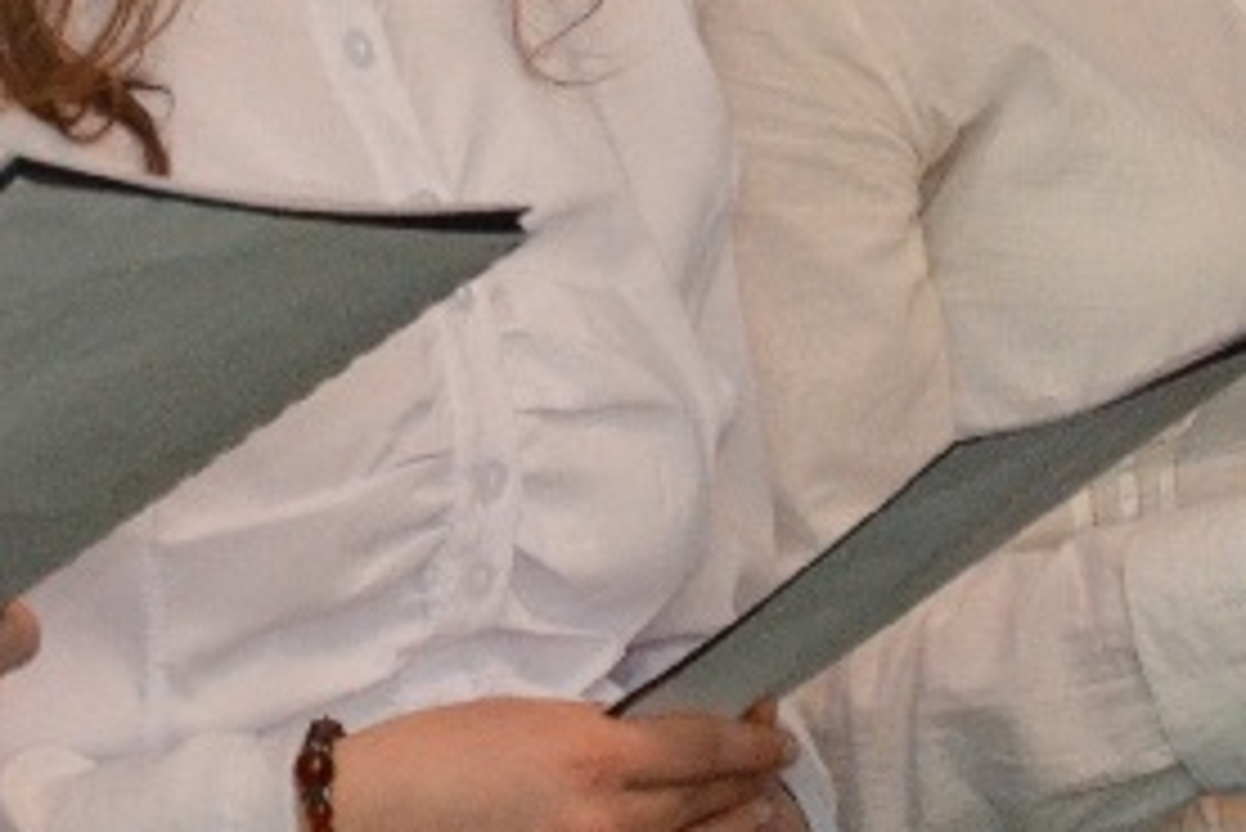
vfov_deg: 2.5
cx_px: -112
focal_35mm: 552
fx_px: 19120
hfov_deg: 3.7
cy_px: -108
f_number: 5.6
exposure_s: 1/100
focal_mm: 85
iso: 2500
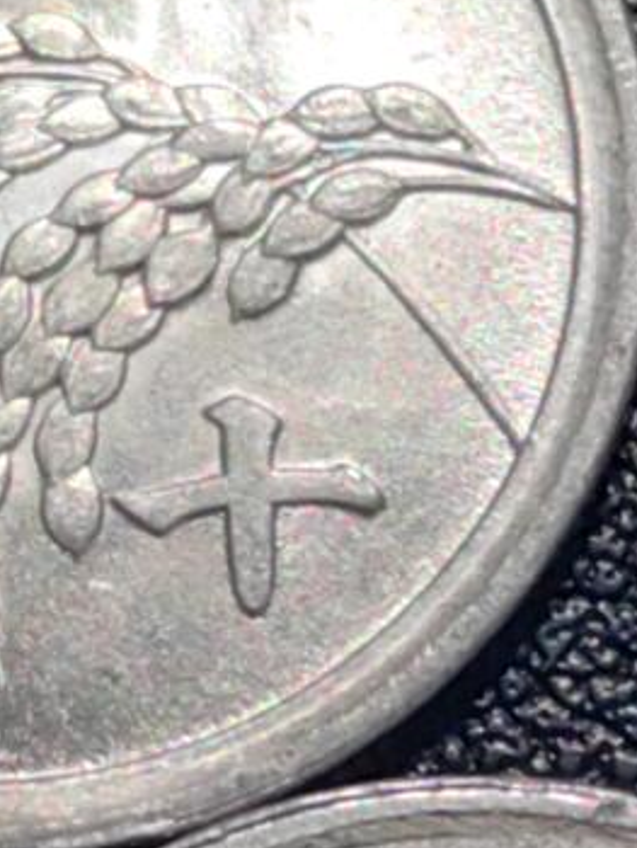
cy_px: 758
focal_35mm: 293
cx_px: 545
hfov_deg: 5.1
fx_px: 7180
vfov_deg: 6.7
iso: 50
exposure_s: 1/285
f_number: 2
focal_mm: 5.75
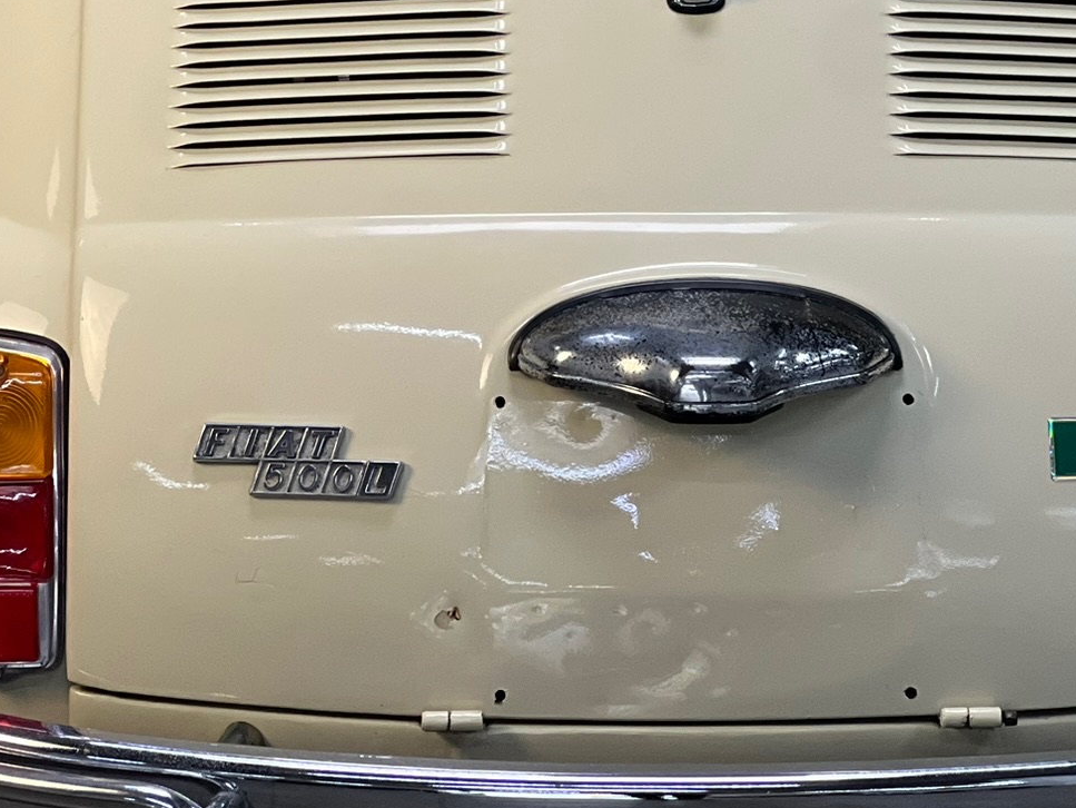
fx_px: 5069
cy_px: -22
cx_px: 652
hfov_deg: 12.1
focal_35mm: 163
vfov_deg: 9.0
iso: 160
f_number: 2.8
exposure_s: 1/33
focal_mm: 9
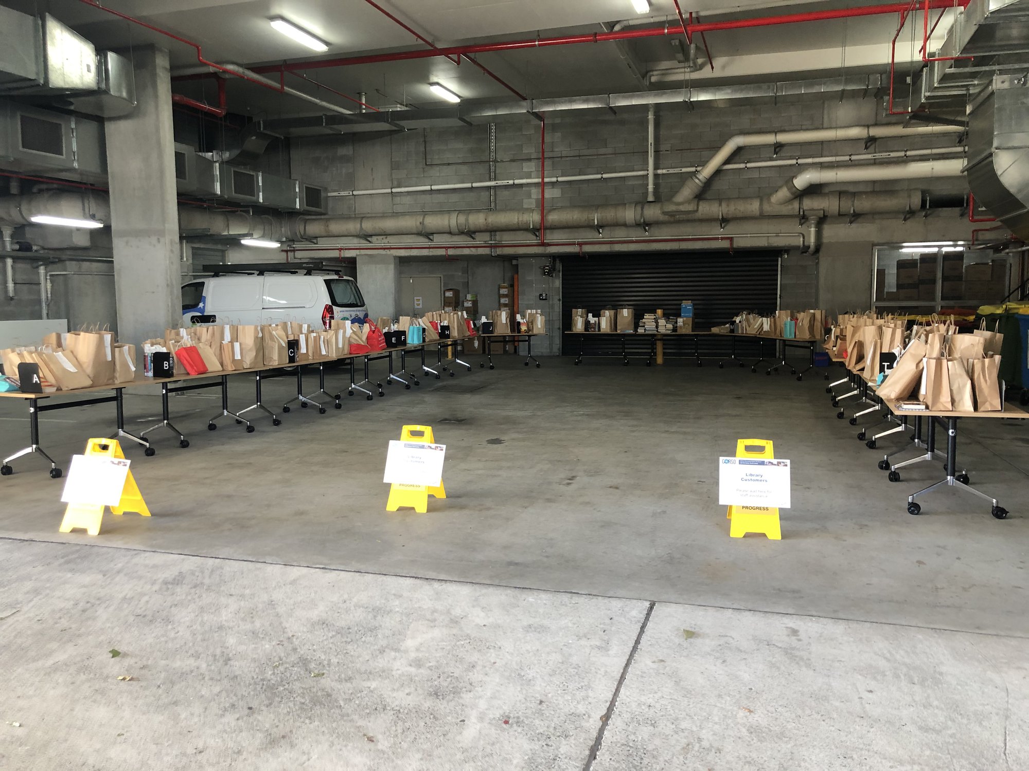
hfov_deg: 63.4
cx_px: 514
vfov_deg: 49.7
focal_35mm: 28
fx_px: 832
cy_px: 386
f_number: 1.8
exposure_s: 1/25
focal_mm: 4
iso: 40
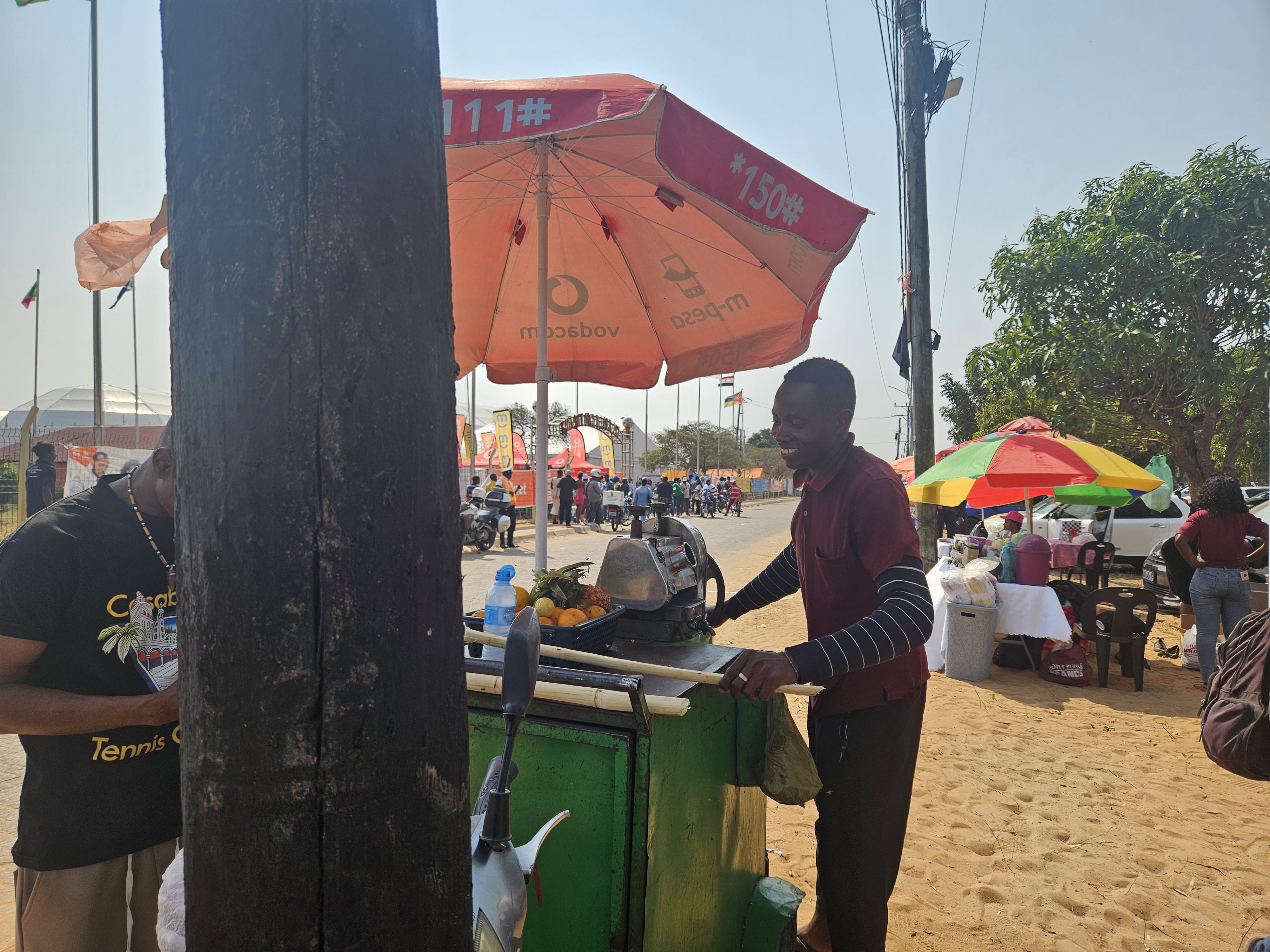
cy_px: 476
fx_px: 844
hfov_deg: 73.9
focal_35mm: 23
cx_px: 635
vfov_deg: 58.9
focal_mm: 5.4
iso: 25
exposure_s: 1/1406
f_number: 1.8
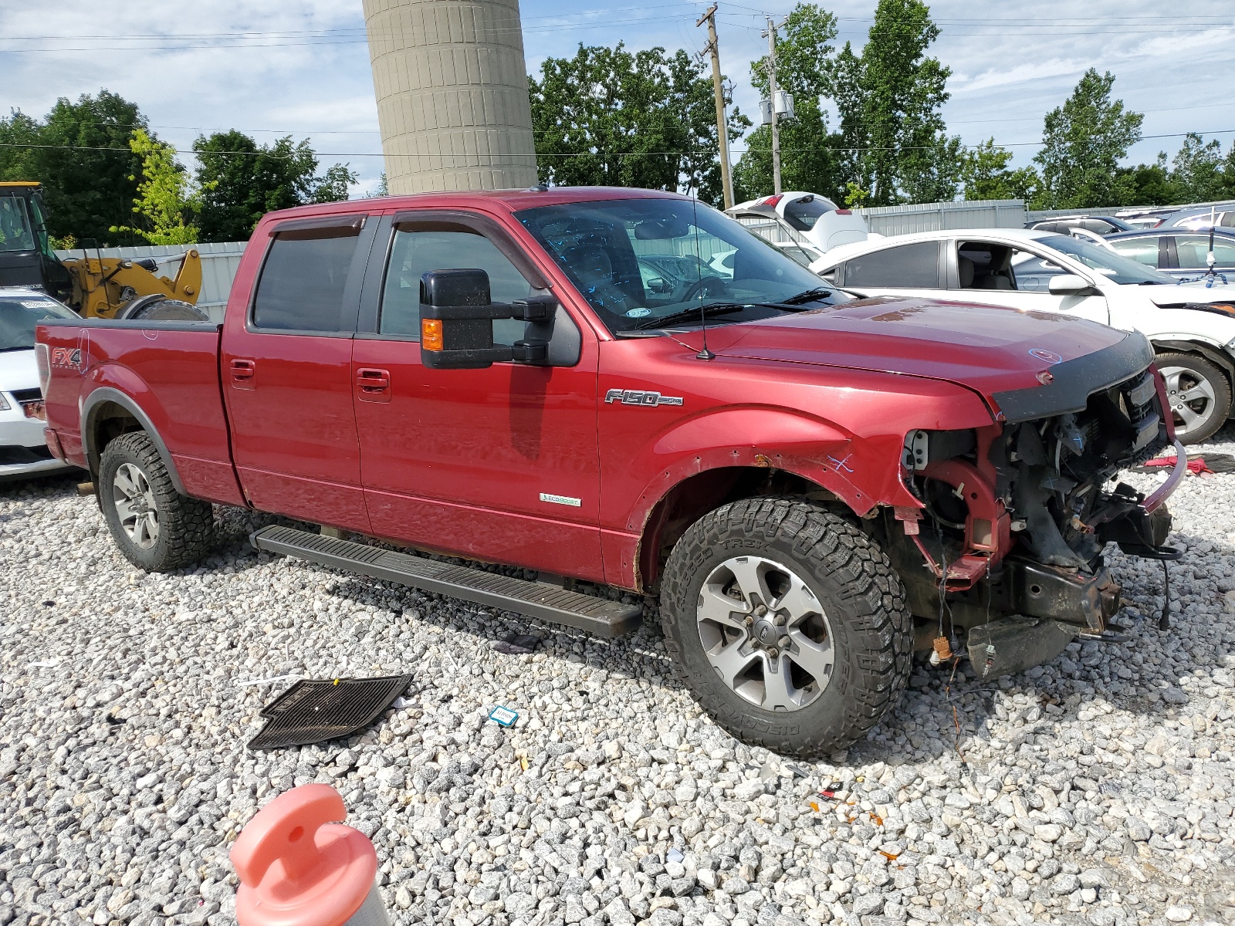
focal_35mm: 26
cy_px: 463
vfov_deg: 53.1
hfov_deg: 67.3
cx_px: 618
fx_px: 928
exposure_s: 1/3333
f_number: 1.5
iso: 50
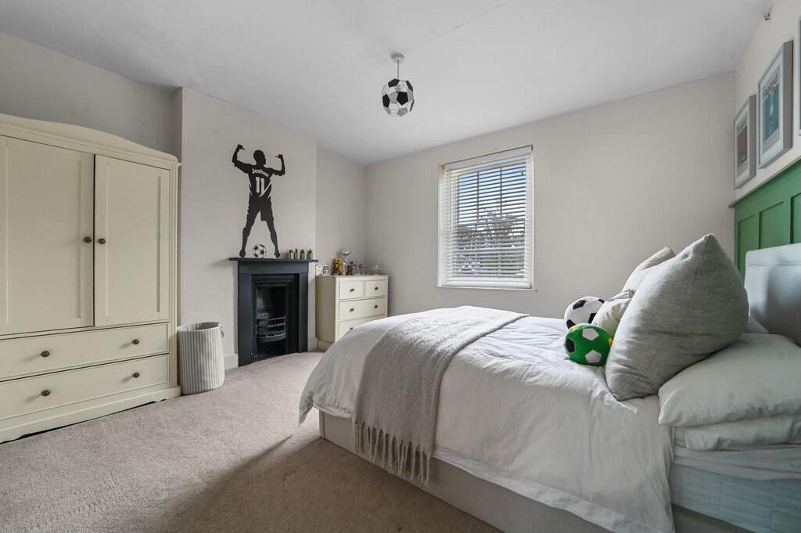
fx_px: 311
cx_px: 400
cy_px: 266
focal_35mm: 14
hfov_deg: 104.3
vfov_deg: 81.1
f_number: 8
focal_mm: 14
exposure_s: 1/1.67
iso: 400
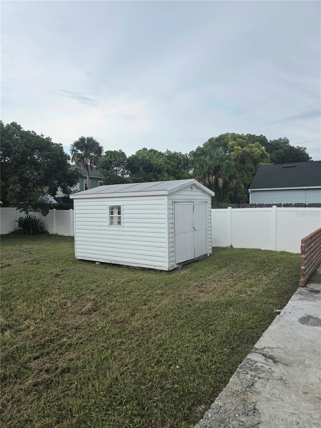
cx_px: 160
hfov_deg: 58.9
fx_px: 284
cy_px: 214
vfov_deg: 73.9
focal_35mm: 23
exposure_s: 1/833
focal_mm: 6.3
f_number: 1.7
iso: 12
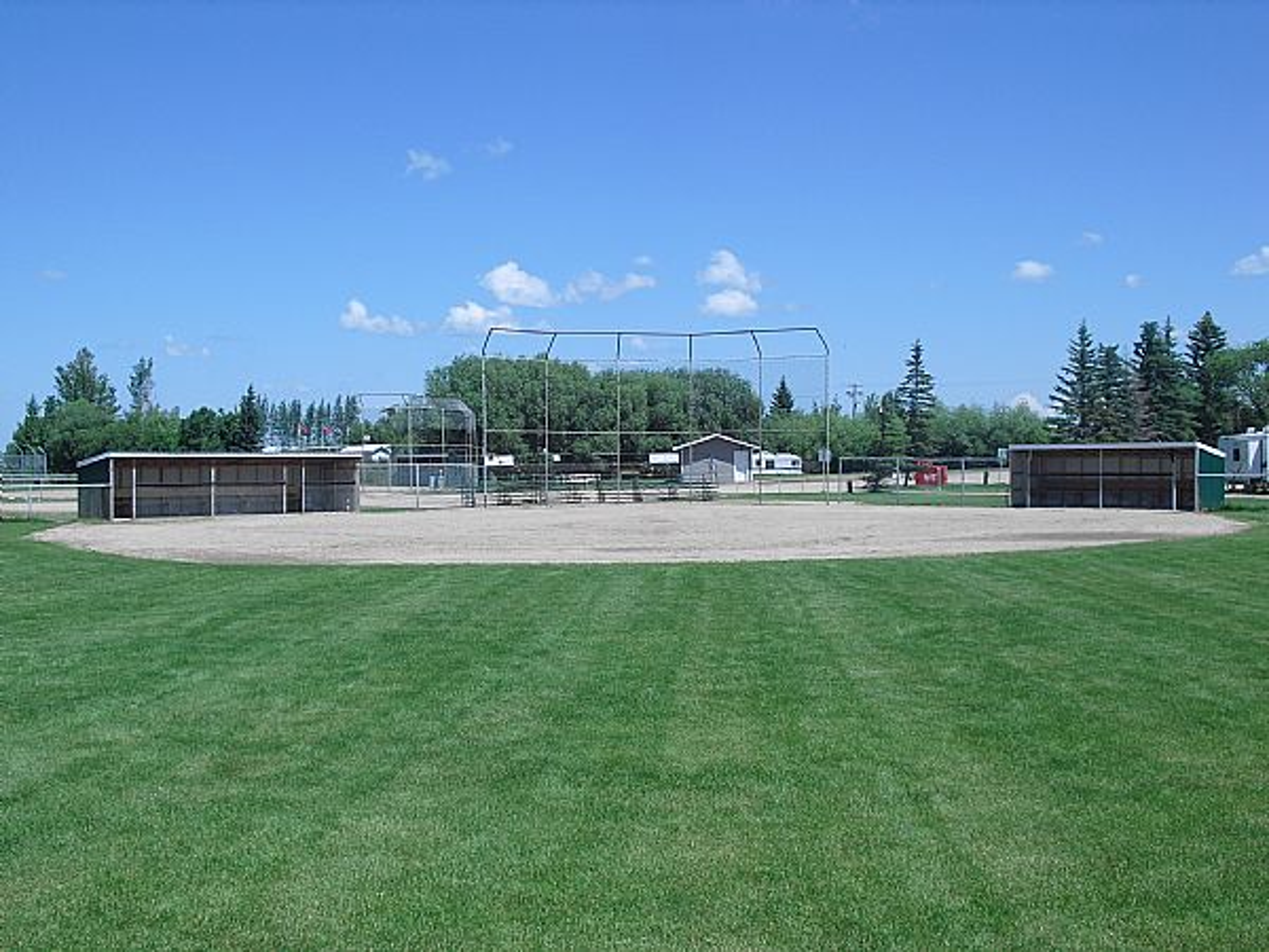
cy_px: 476
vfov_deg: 32.9
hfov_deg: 42.9
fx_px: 1613
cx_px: 634
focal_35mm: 44
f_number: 8.5
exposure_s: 1/125
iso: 64
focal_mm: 7.7
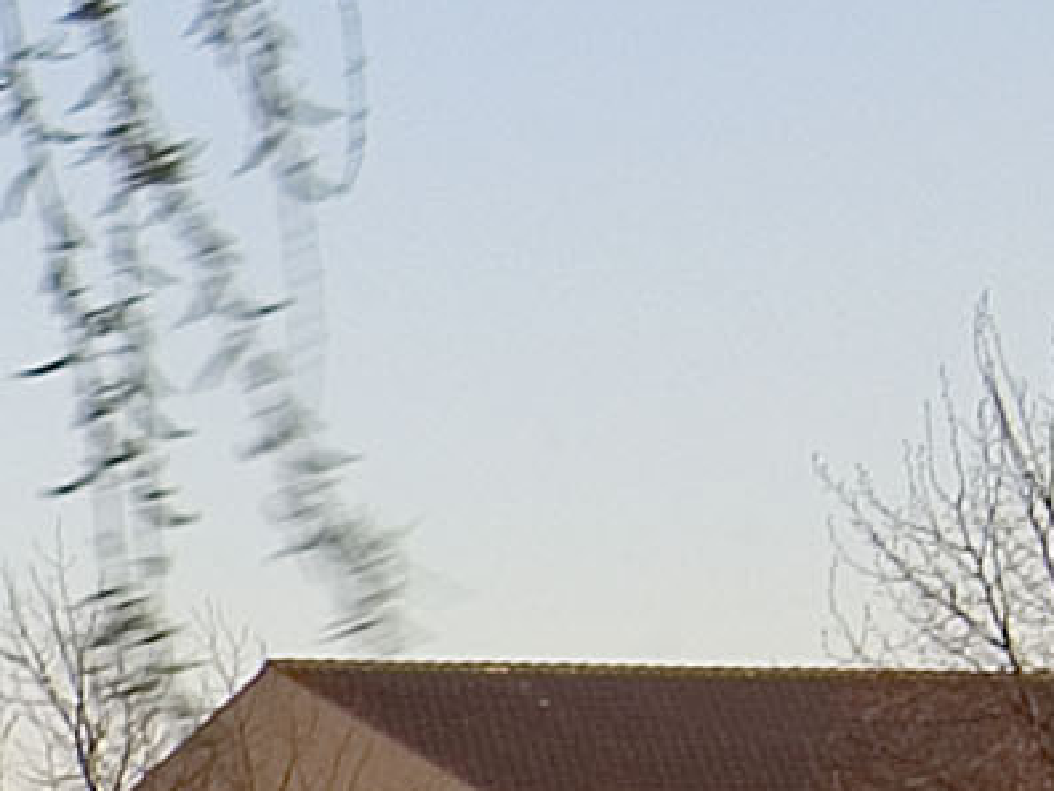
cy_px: 1462
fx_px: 6992
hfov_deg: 7.0
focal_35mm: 230
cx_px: -2853
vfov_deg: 6.3
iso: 200
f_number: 14
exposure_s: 1/15
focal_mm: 21
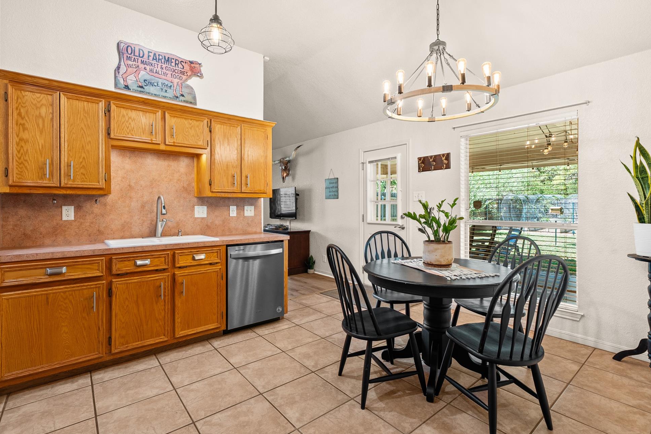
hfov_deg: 93.3
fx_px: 307
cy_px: 217
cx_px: 334
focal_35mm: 17
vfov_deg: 70.4
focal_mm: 16
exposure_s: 1/3
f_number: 8
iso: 400
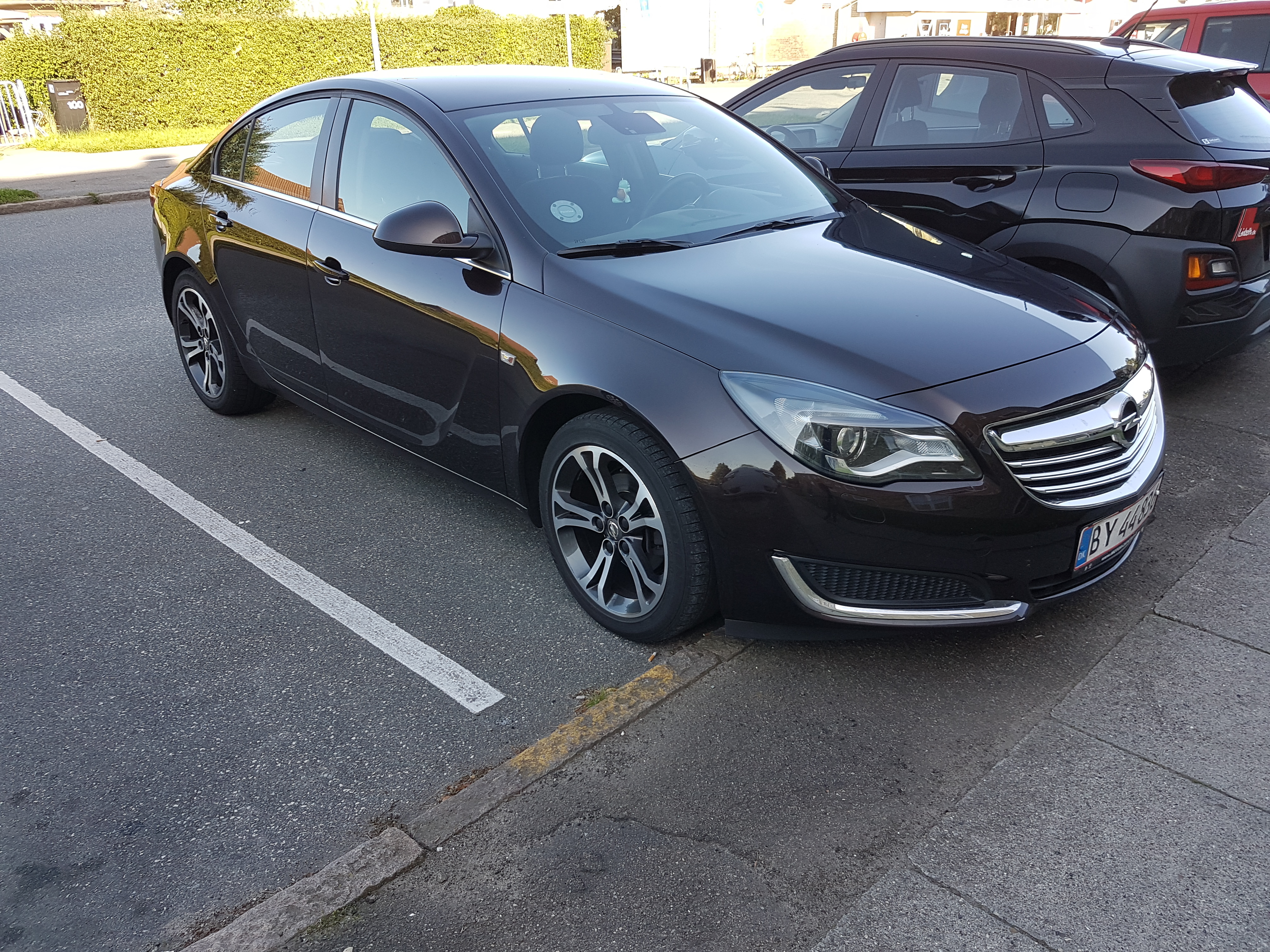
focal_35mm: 26
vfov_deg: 53.1
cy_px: 476
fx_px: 954
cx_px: 635
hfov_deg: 67.3
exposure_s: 1/252
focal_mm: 4.2
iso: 40
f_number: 1.7
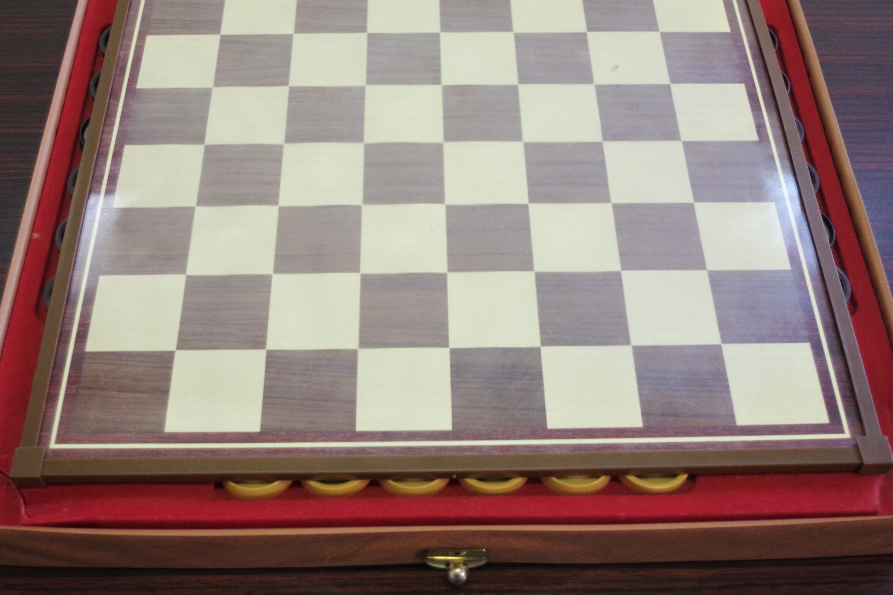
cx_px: 437
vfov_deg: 29.8
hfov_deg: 43.6
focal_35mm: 45
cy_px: 248
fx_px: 1116
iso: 800
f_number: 4
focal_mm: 21.25
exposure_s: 1/60
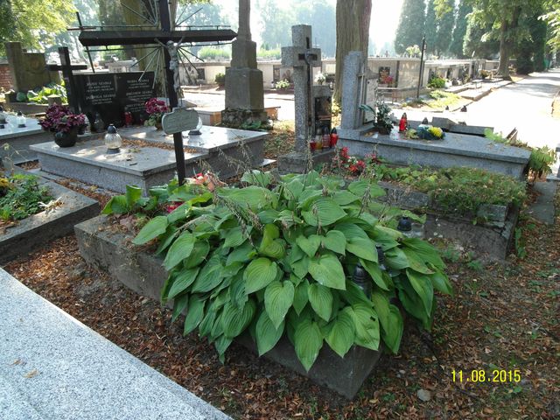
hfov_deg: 60.0
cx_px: 280
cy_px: 210
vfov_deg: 46.8
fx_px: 485
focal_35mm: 30
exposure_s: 1/90
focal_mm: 6.5
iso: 100
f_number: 3.4
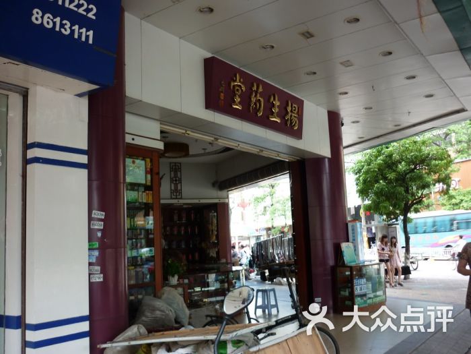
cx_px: 236
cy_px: 177
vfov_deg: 42.9
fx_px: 449
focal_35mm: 33
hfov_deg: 55.4
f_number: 2.8
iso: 80
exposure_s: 1/40
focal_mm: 5.5
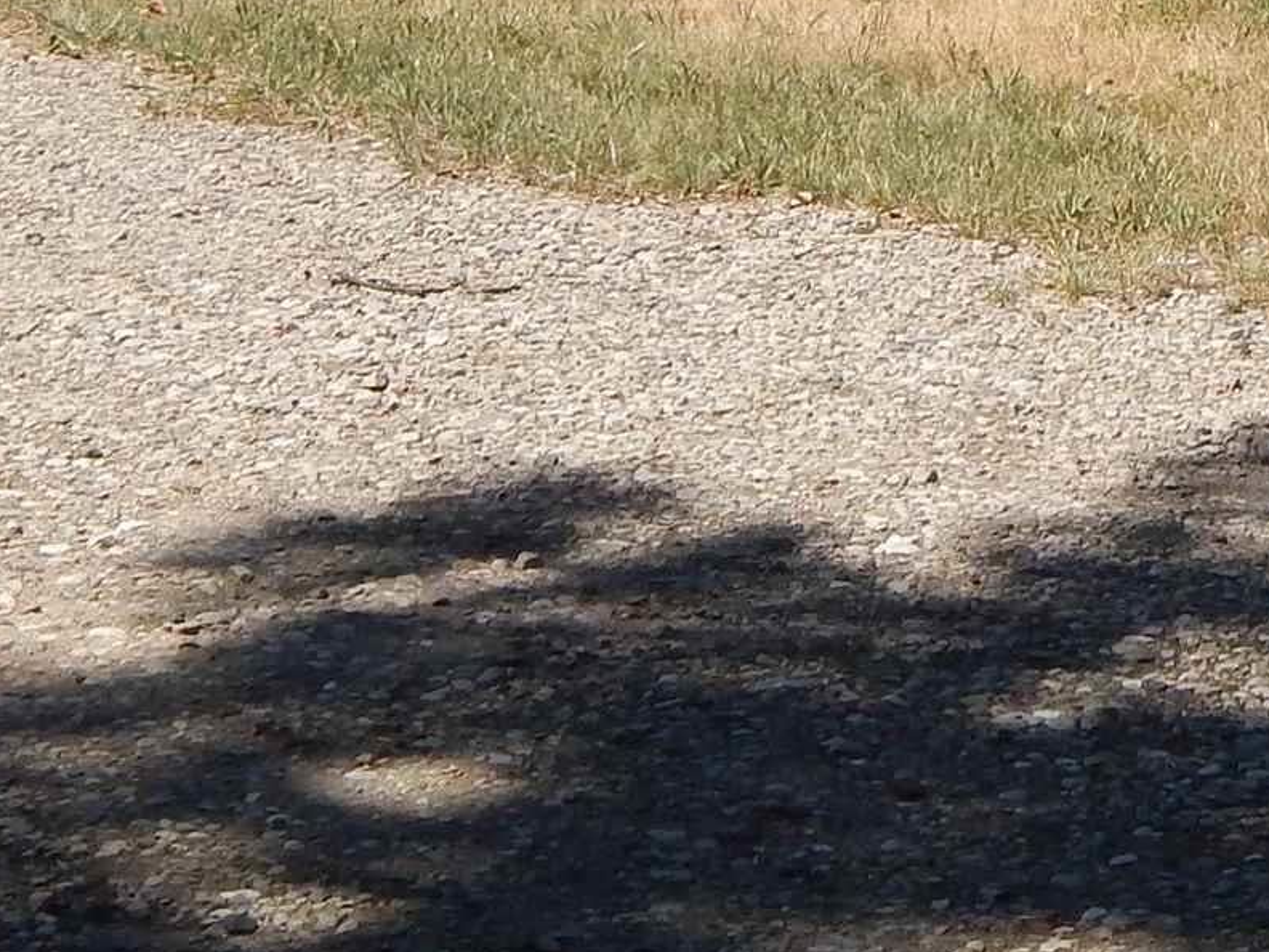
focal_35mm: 190
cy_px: -732
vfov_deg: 7.6
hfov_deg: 10.0
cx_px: 2086
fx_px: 6965
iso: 125
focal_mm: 8.6
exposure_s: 1/1000
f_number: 3.7
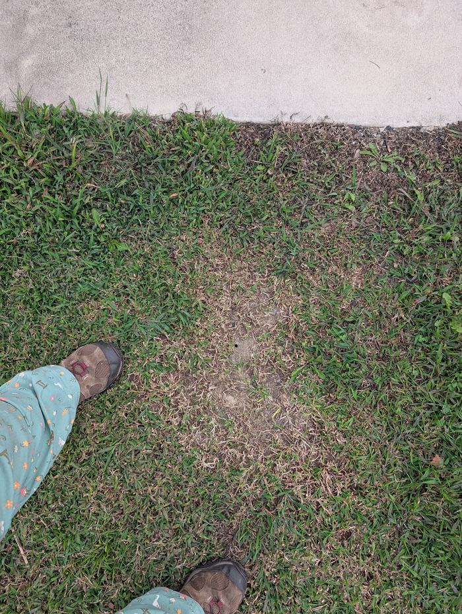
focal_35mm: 24
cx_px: 231
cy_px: 307
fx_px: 426
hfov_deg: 57.0
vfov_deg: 71.5
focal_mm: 6.9
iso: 133
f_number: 1.68
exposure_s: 1/257
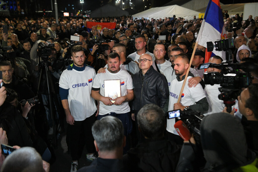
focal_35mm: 35
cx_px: 129
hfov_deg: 54.4
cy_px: 86
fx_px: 251
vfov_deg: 37.9
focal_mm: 35
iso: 6400
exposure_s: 1/250
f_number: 3.5
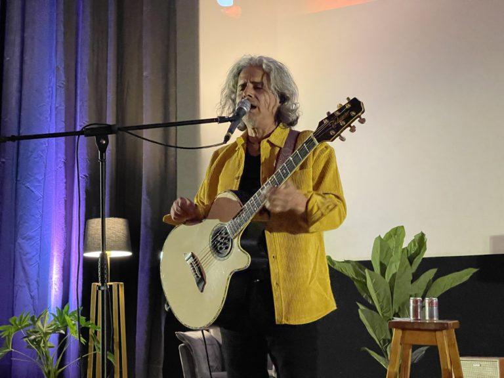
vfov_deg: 22.9
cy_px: 189
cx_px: 252
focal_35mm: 64
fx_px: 932
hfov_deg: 30.3
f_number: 2.2
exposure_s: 1/31
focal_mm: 7.5
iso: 1000
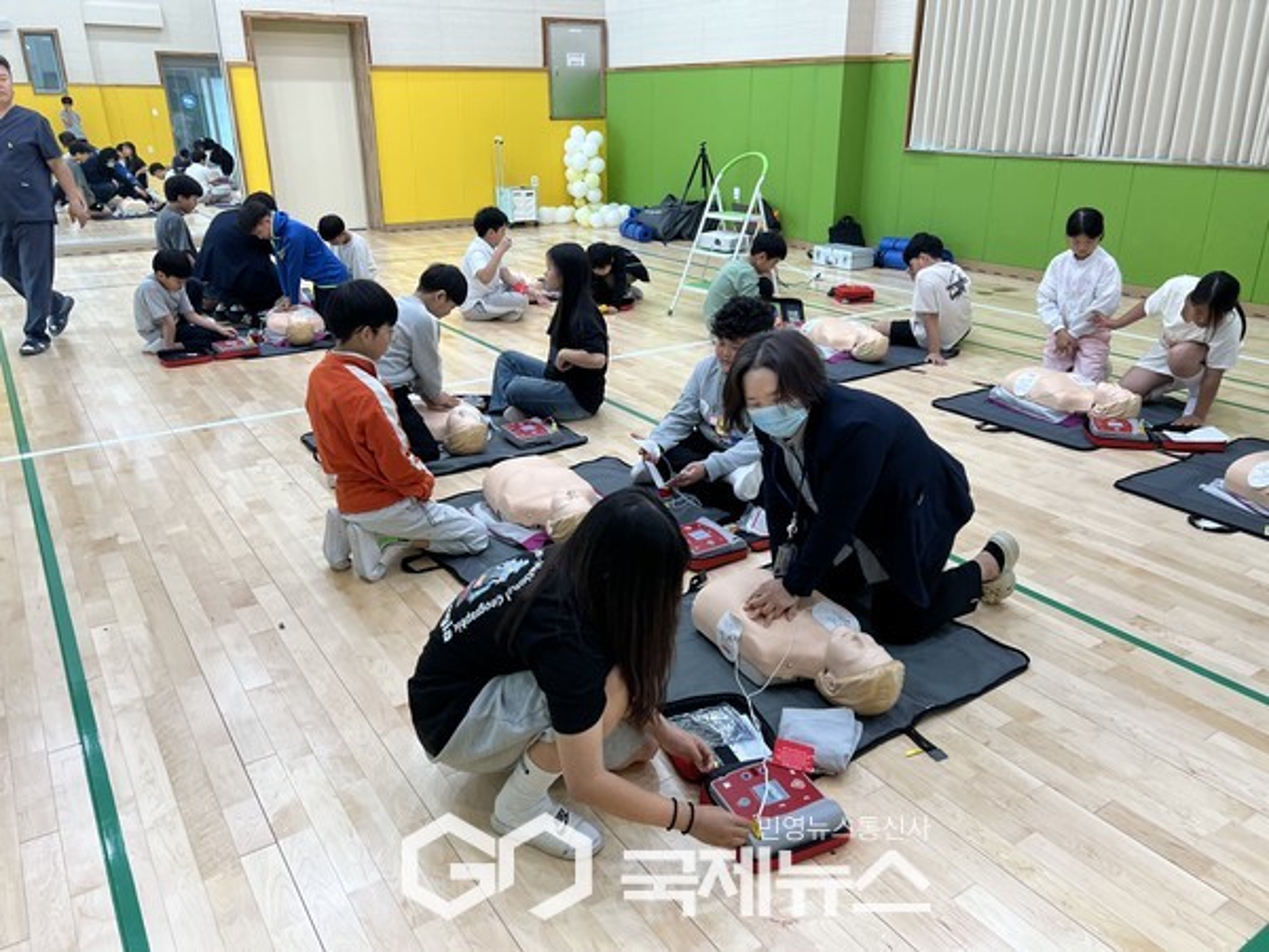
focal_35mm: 26
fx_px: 953
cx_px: 634
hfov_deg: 67.3
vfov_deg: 53.1
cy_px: 476
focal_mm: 5.7
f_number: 1.5
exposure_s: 1/120
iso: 80
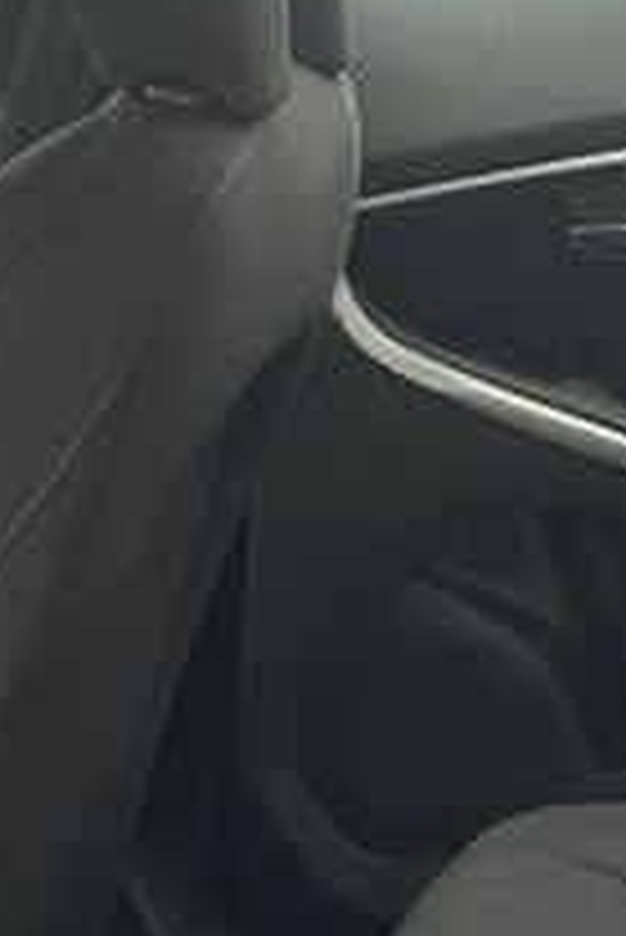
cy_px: 1022
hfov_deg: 10.2
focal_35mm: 133
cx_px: 621
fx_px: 3463
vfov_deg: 15.0
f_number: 1.6
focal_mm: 5.1
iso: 125
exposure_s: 1/74
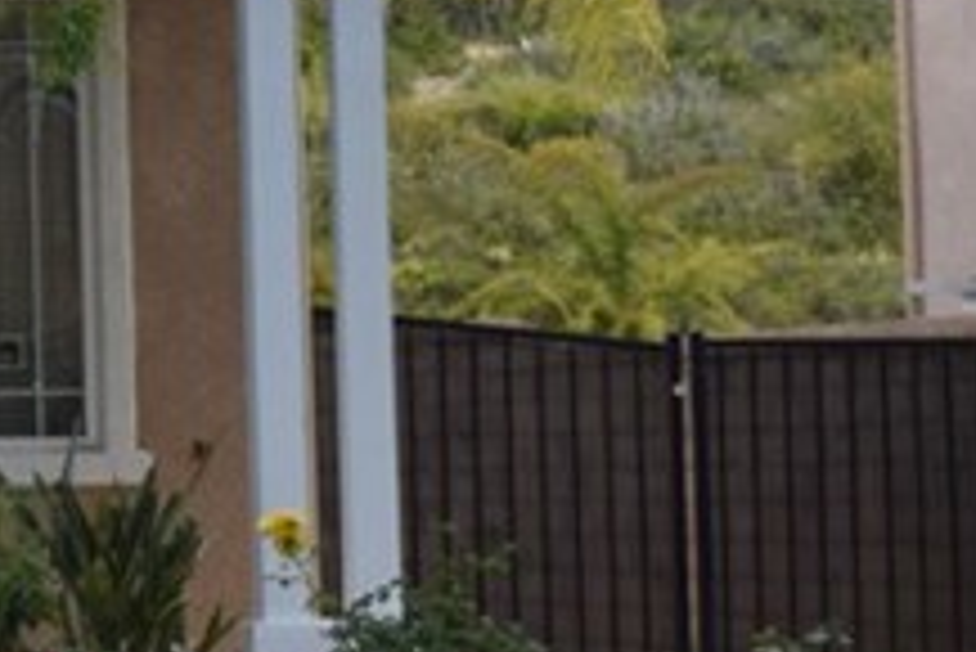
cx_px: -909
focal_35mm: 241
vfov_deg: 5.7
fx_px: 6538
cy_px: -115
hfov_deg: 8.2
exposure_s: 1/200
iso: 100
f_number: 7.1
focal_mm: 34
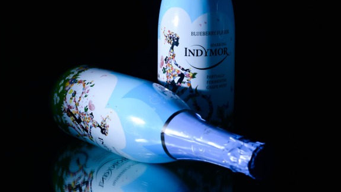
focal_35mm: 93
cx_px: 161
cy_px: 28
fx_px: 841
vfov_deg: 12.9
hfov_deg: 22.9
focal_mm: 50
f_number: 7.1
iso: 100
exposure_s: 1/125
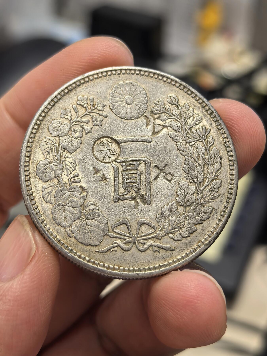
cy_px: 178
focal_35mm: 54
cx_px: 134
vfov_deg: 35.5
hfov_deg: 27.0
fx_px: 555
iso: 160
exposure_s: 1/50
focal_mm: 6.98
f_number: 2
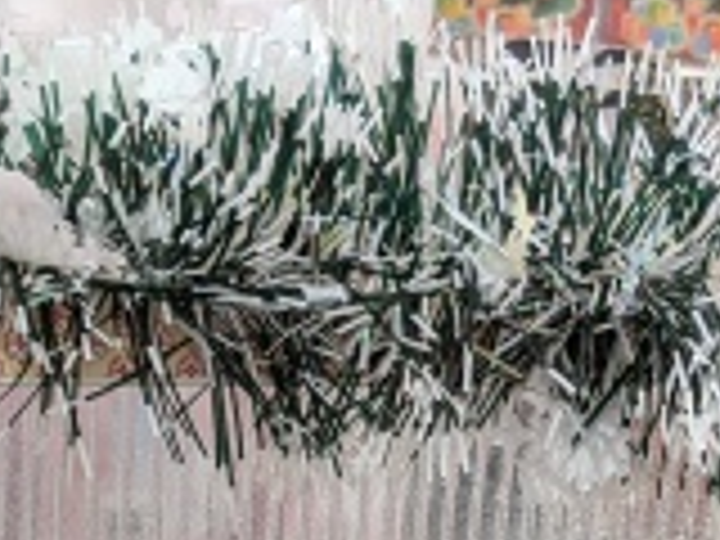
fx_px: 2808
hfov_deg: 14.6
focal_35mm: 135
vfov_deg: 10.4
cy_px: 963
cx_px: 513
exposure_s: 1/59.9
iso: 67
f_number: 1.8
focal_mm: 4.44
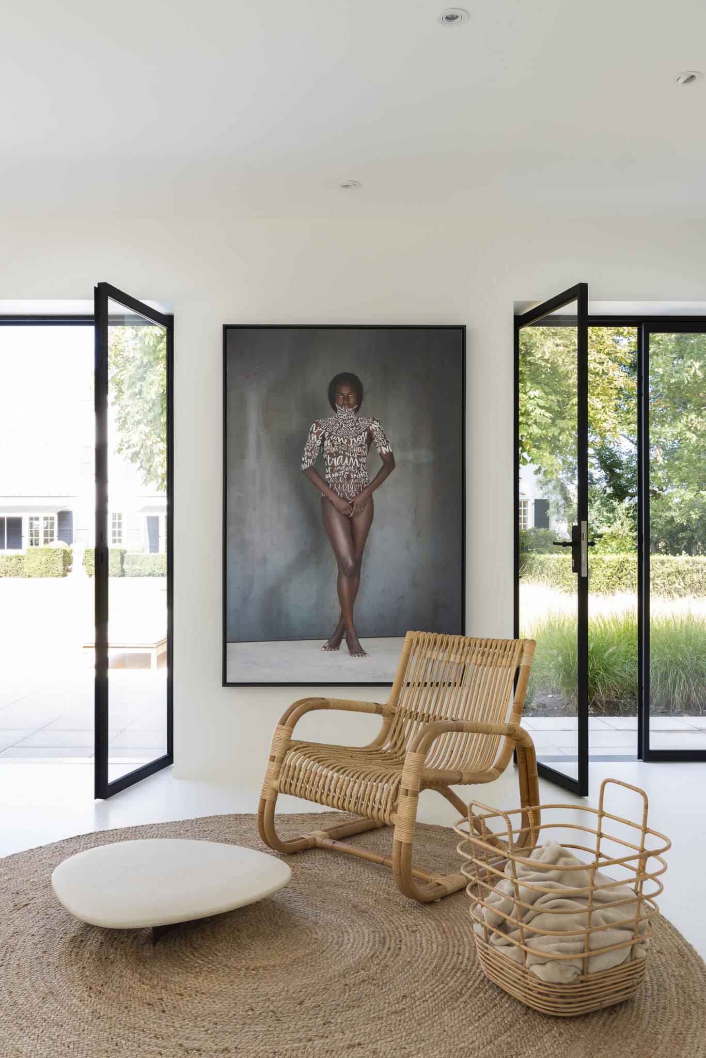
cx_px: 353
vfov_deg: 58.7
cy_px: 529
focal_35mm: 32
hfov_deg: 41.1
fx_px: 940
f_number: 11
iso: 100
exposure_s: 1/10
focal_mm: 32
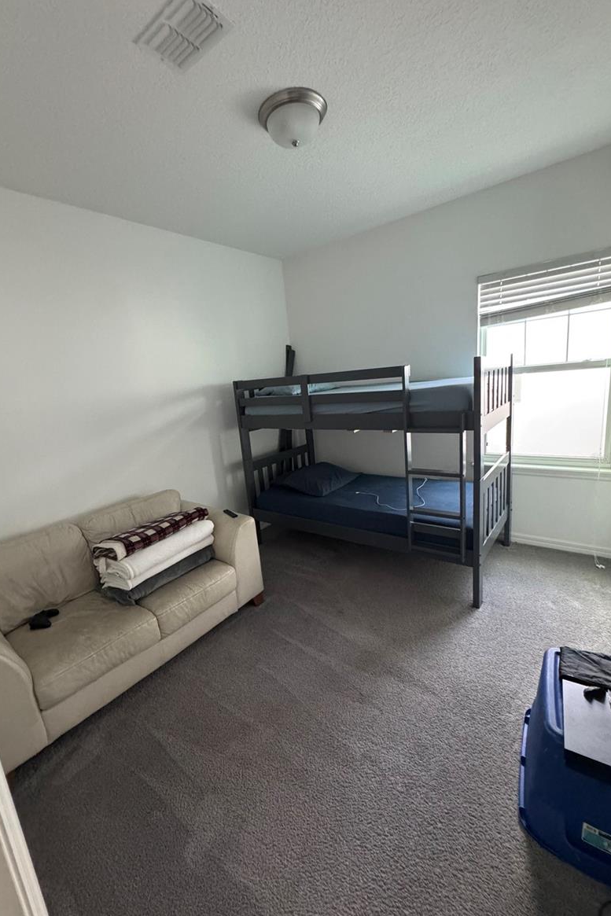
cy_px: 458
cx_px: 293
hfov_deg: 77.3
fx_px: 382
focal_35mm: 15
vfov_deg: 100.4
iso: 1000
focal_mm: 2.22
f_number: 2.2
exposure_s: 1/60
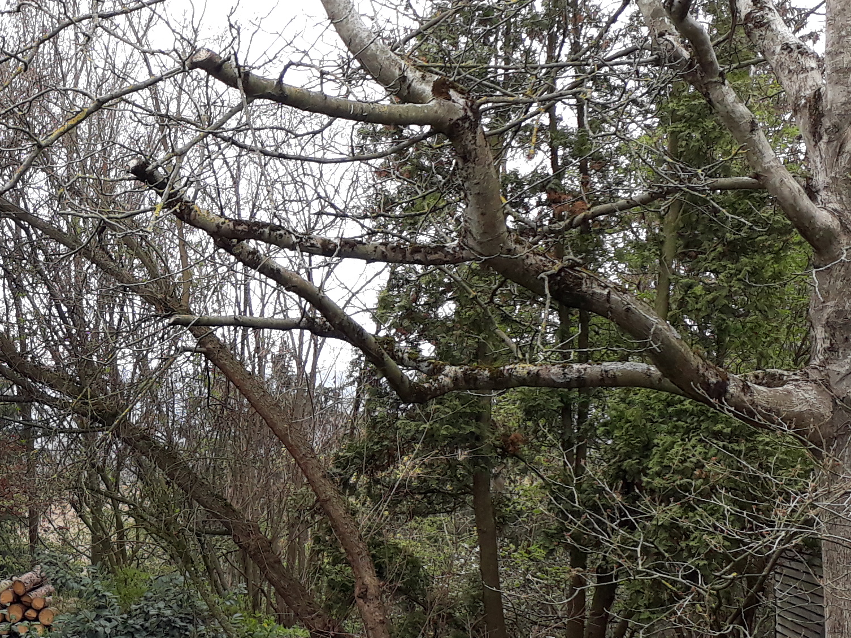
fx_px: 1820
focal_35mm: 74
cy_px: 394
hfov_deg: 24.9
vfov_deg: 19.9
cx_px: -31
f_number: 1.9
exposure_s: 1/202
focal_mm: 3.6
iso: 40
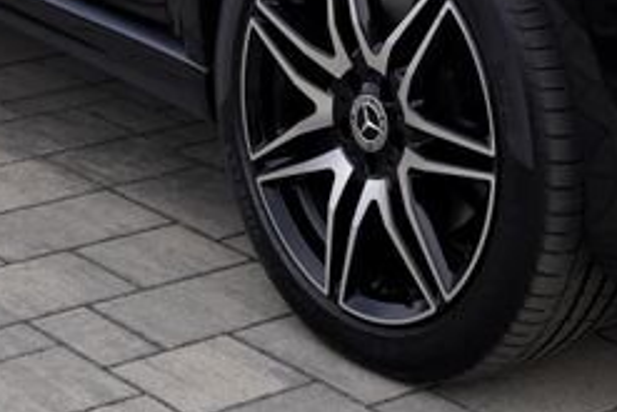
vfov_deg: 9.3
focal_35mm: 141
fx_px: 2418
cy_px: -306
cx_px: 405
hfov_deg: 14.5
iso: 100
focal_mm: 34
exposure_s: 1/160
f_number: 5.6
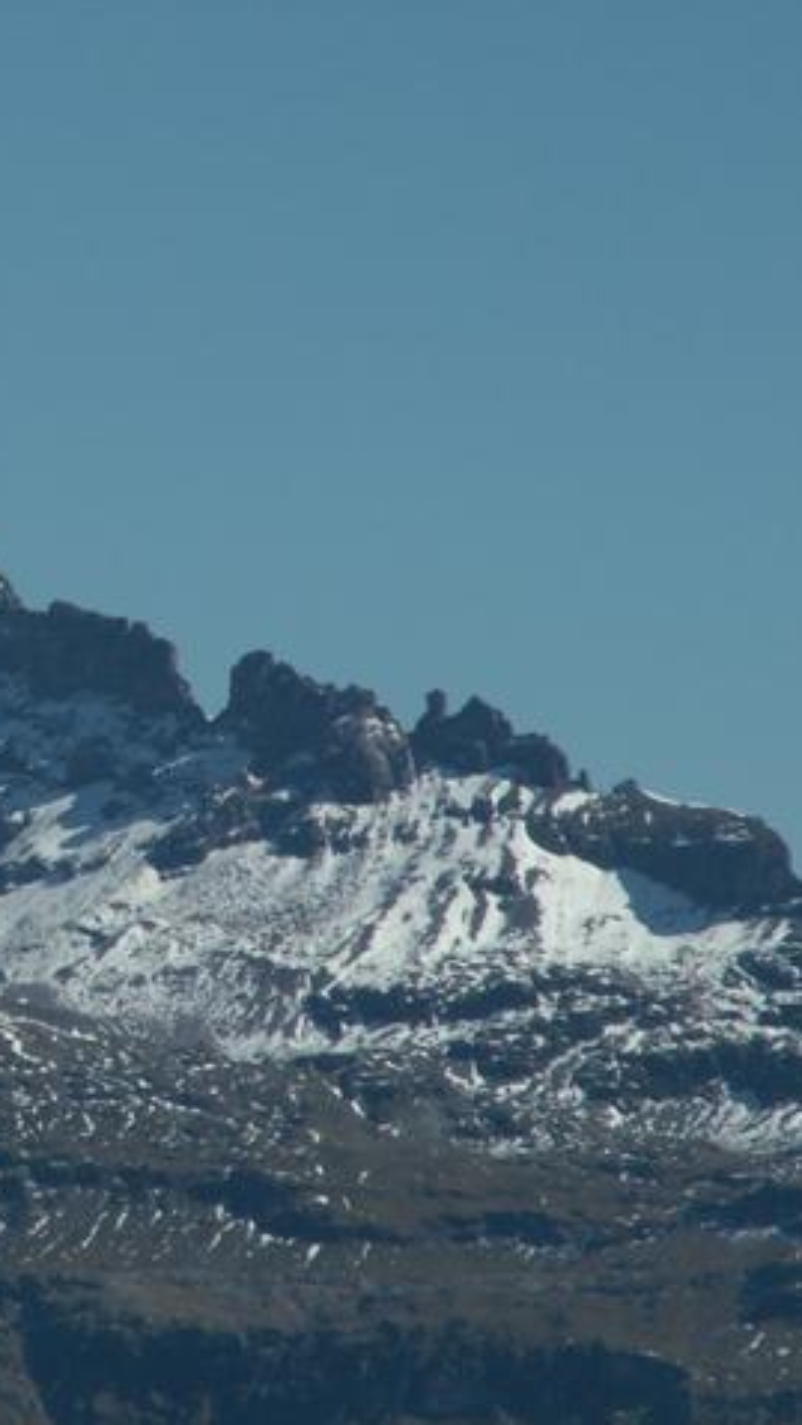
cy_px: 712
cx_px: -39
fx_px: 15722
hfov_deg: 2.9
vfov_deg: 5.2
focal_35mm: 416
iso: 50
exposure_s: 1/400
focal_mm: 46.69
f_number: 8
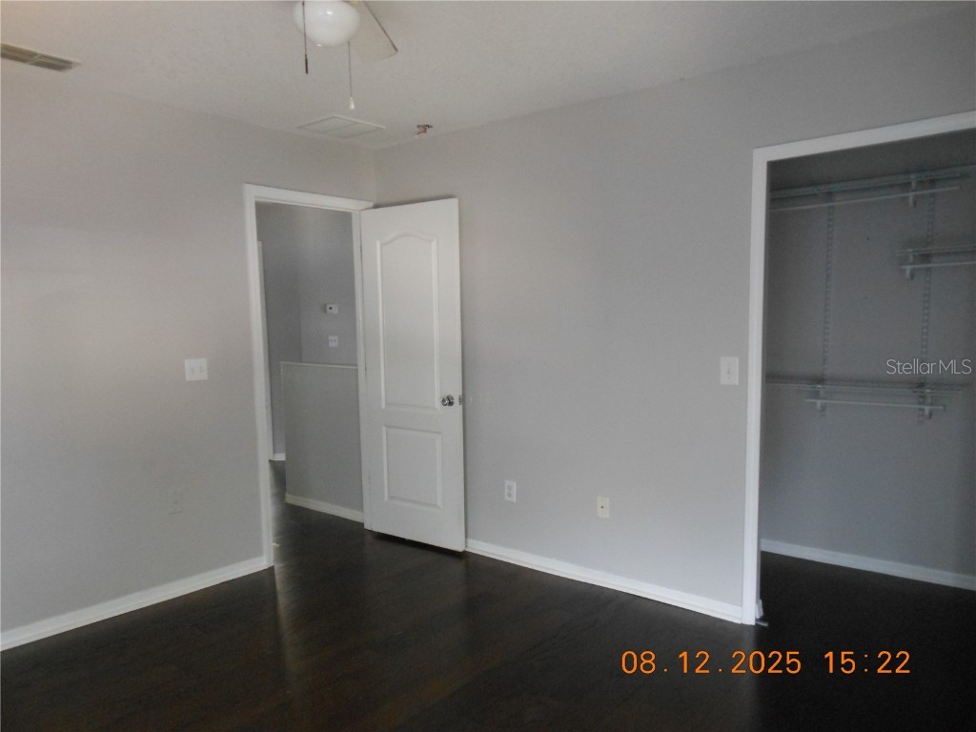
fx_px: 705
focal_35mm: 25
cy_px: 366
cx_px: 488
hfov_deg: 69.4
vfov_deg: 54.9
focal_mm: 4.5
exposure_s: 1/30
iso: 320
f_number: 3.2
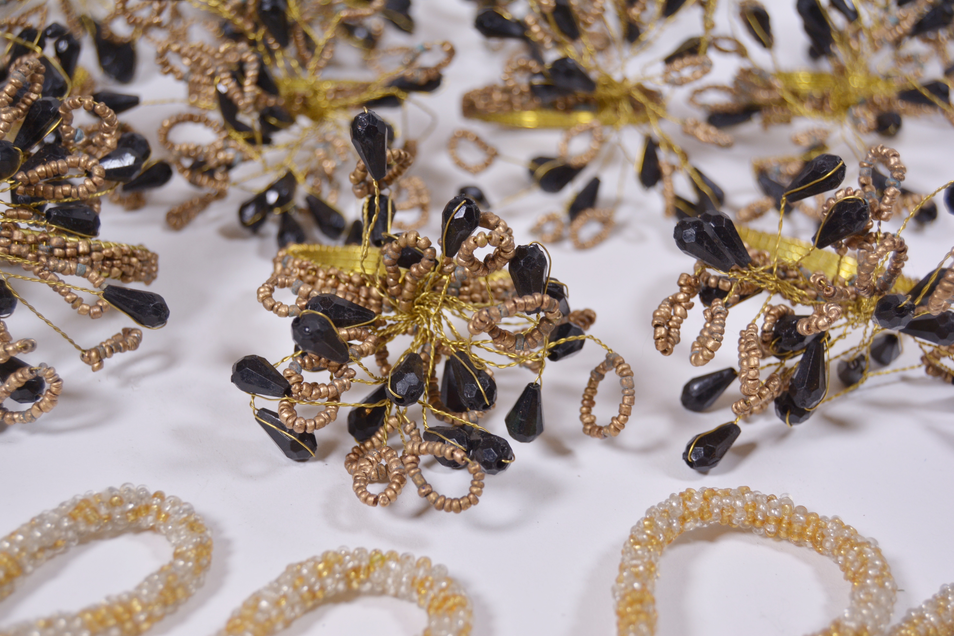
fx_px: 1696
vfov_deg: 21.2
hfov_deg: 31.4
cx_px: 476
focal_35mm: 64
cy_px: 317
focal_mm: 42
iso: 200
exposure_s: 1/125
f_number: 5.6
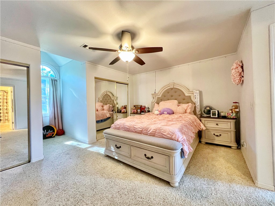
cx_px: 138
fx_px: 103
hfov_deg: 106.2
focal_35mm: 13
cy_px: 103
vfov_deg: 89.9
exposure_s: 1/60
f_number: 1.8
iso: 500
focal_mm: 1.57
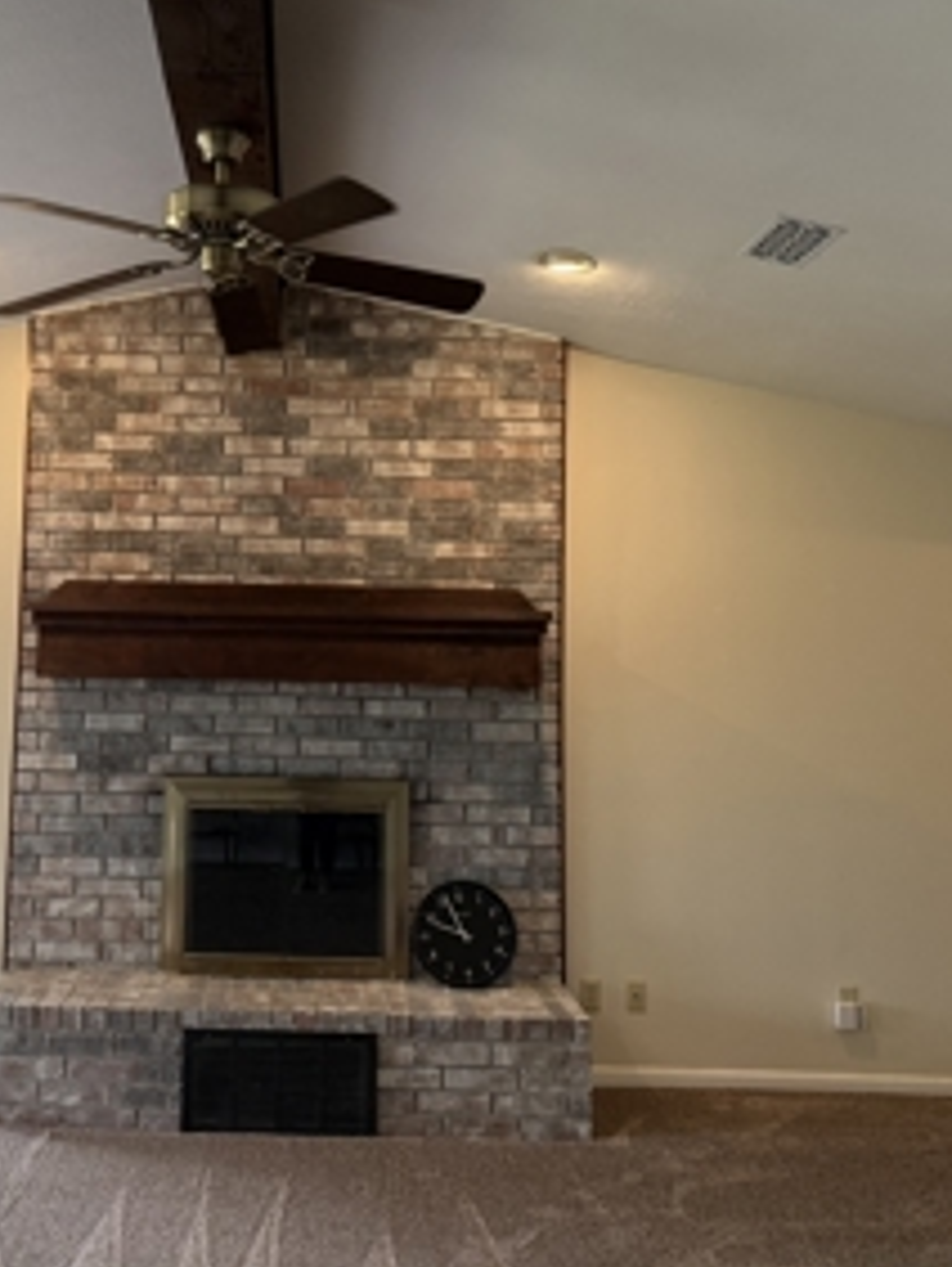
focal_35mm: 34
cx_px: 292
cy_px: 598
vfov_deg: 53.9
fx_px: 1245
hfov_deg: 41.1
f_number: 1.78
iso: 250
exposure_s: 1/120
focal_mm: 6.76
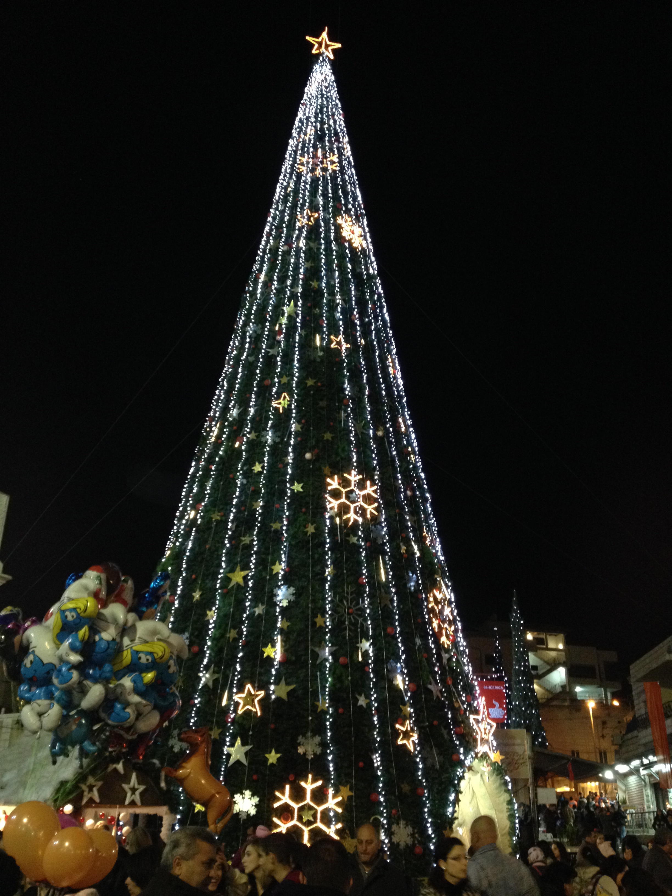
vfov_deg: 52.6
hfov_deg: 40.7
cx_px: 336
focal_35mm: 35
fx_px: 906
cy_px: 448
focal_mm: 4.28
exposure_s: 1/16
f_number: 2.4
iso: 320
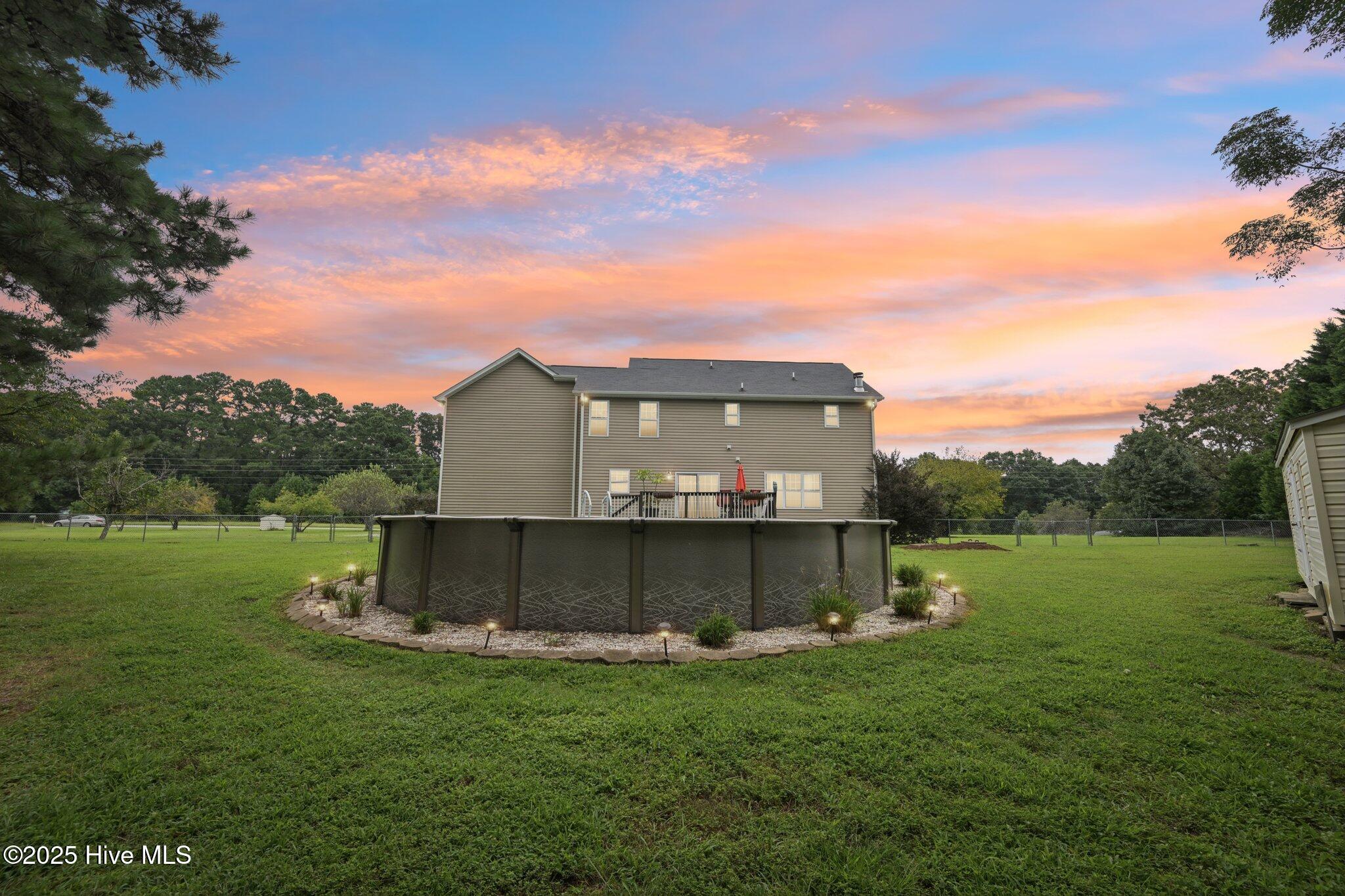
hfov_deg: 104.3
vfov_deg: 81.2
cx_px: 672
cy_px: 448
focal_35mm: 14
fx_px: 523
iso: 100
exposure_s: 1/125
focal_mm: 14
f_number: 8
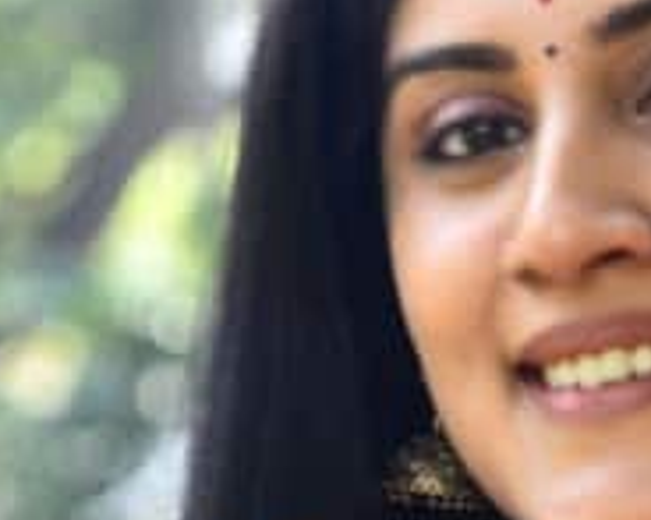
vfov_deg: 3.1
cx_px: 609
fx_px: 9417
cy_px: 948
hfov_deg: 4.0
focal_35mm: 489
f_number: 4
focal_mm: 100
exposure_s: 1/160
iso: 320
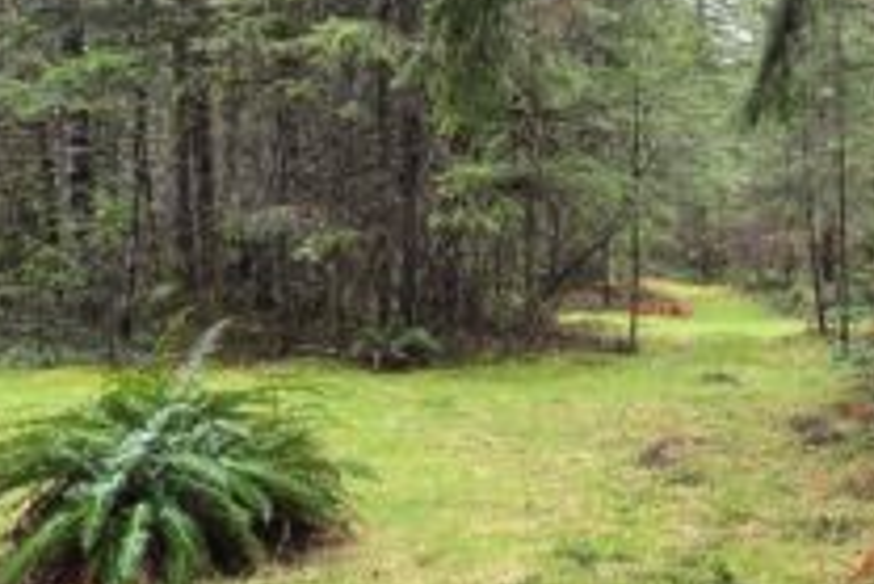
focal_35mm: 46
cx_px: 525
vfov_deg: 29.2
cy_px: 227
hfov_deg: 42.5
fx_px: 1118
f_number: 1.7
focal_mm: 6.3
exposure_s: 1/120
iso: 250
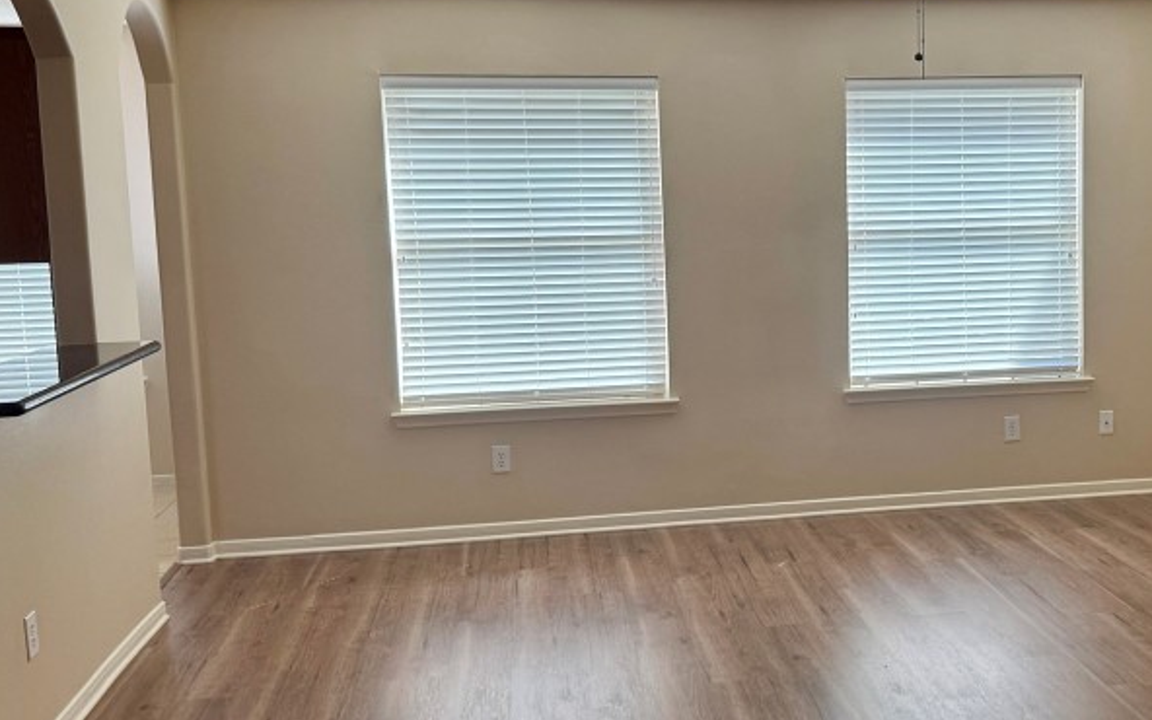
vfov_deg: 29.2
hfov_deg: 44.1
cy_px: 346
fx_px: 1381
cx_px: 833
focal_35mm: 44
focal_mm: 6.76
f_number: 1.78
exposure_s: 1/133
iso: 80
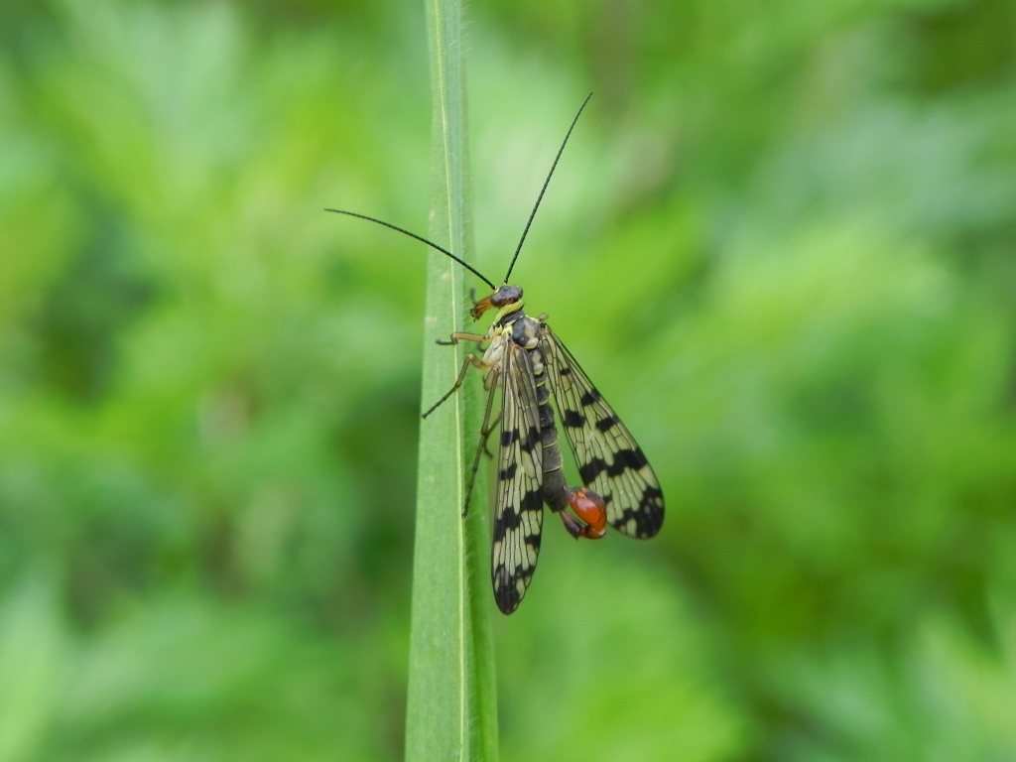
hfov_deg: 18.7
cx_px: 508
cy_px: 381
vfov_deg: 14.1
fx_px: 3082
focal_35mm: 105
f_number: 4
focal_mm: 18.8
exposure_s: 1/137
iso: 160
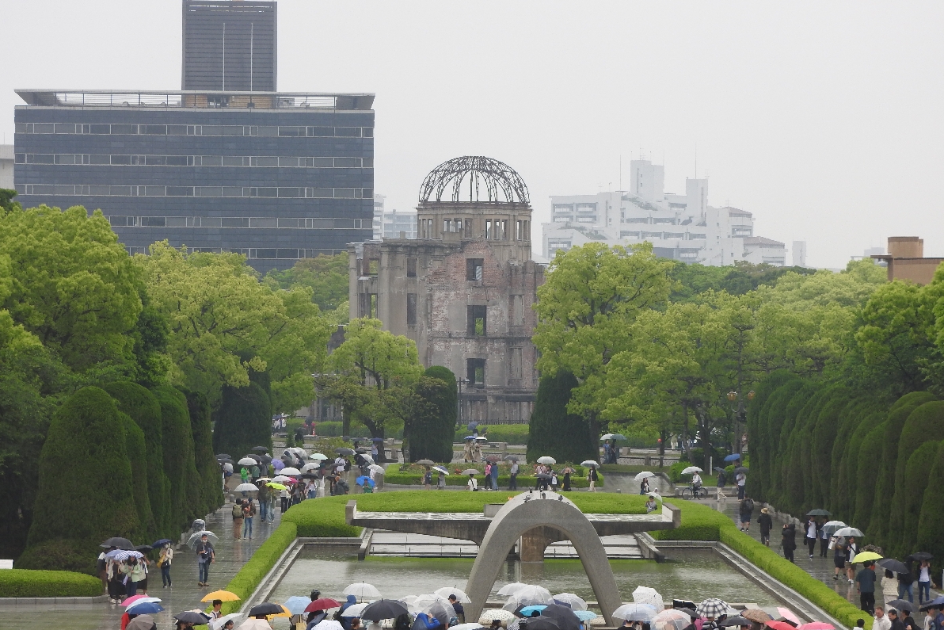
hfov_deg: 11.5
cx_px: 470
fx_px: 4668
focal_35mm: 178
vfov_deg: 7.7
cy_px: 344
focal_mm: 30.5
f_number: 5.2
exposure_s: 1/160
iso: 100
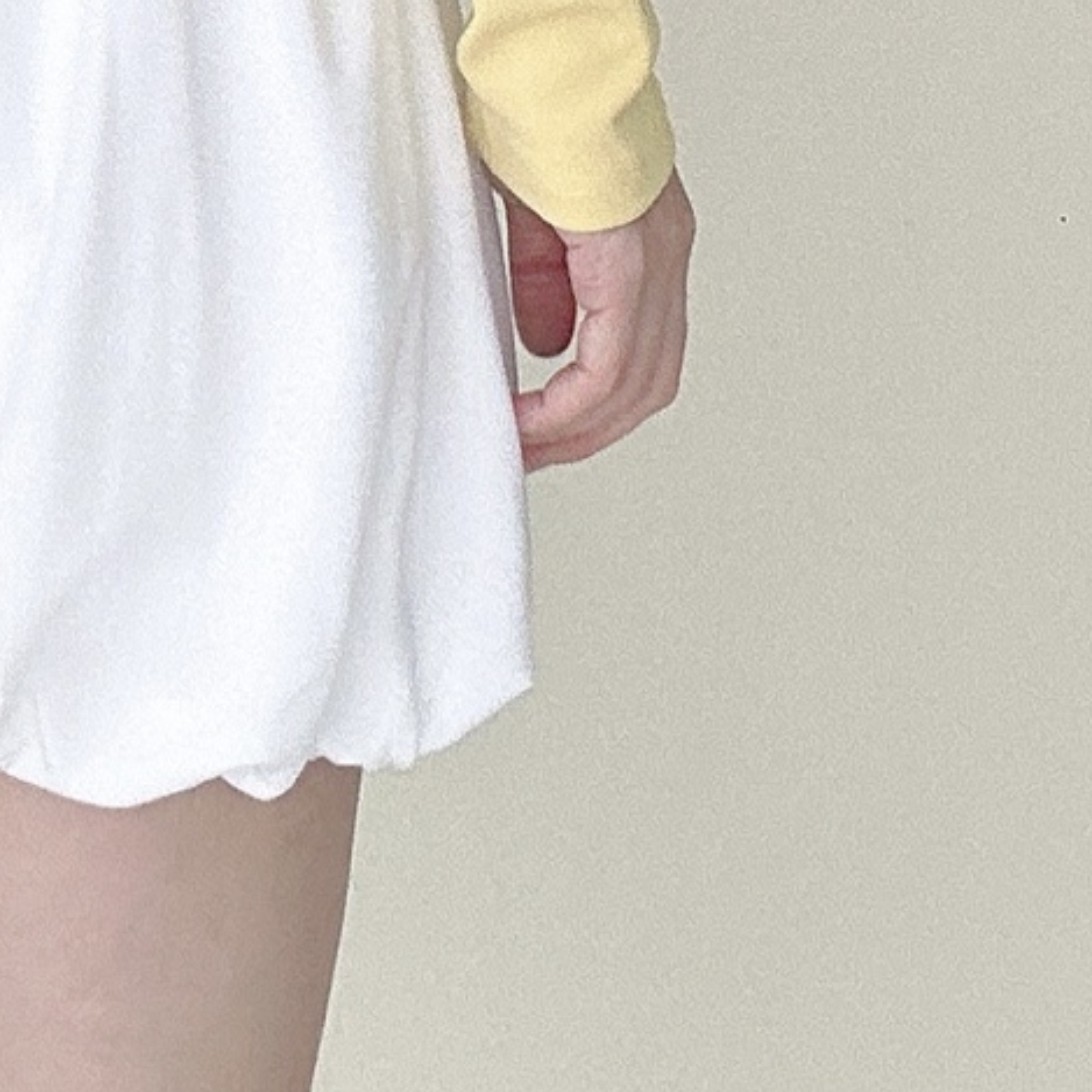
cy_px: -652
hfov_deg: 16.3
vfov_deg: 15.2
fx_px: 3712
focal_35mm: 104
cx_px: -75
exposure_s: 1/82
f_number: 1.9
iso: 80
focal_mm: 2.69
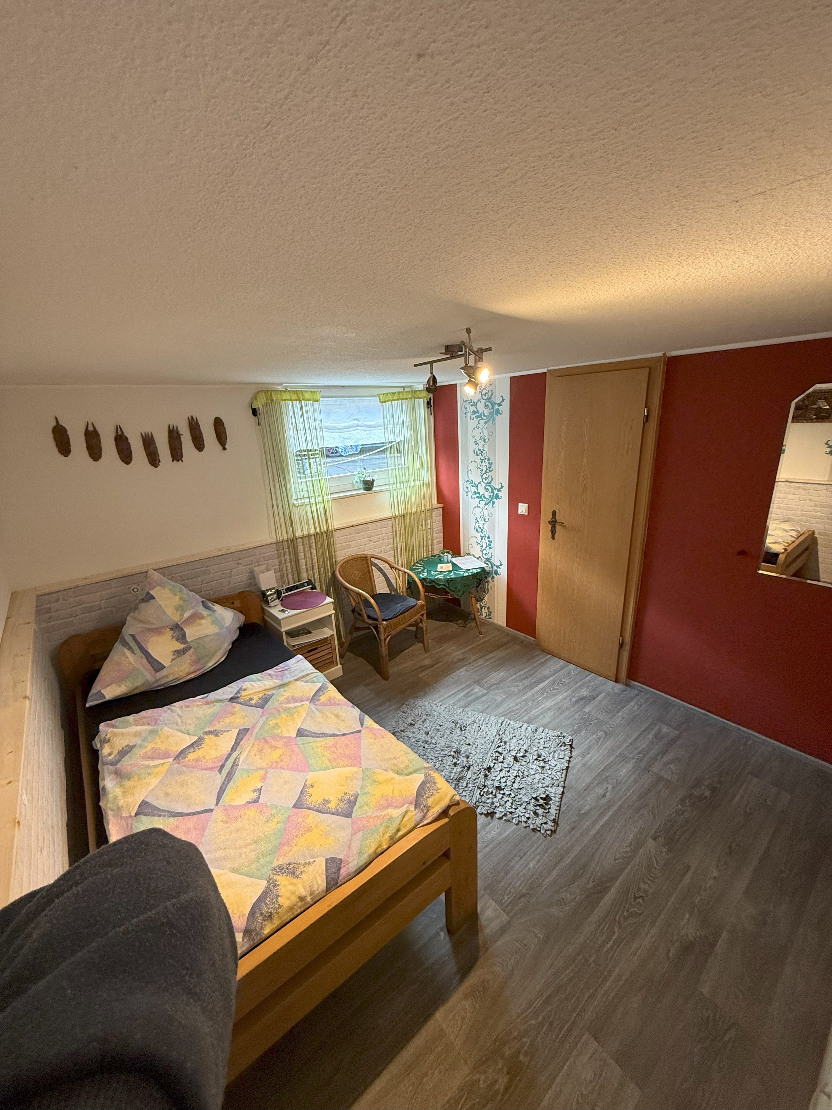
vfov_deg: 102.1
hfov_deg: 85.7
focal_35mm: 14
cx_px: 416
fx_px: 449
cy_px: 555
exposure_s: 1/100
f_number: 2.2
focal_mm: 2.22
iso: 320
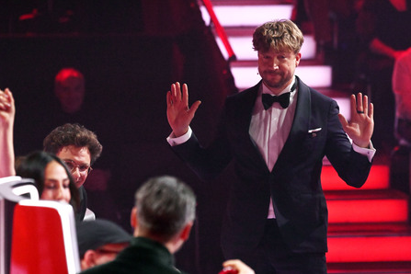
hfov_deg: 6.4
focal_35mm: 323
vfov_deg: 4.3
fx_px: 3687
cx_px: 206
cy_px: 137
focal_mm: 320
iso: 16000
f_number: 5.6
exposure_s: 1/250
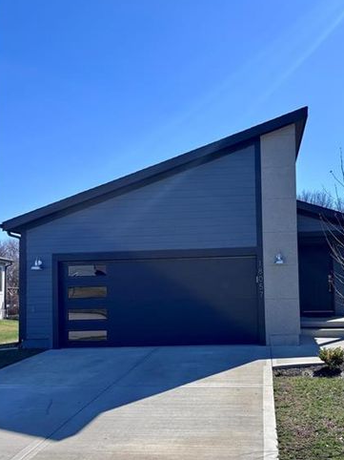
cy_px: 261
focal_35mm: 36
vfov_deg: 51.2
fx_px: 477
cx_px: 230
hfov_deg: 39.2
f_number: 1.6
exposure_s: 1/3788
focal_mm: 5.96
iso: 50
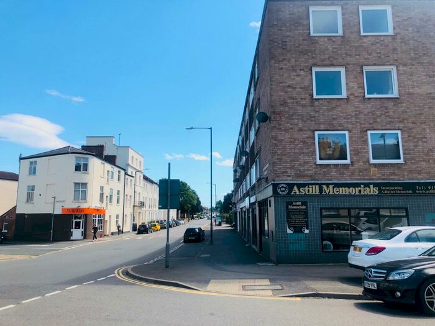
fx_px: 352
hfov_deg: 63.4
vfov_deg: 49.7
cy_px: 163
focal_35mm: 28
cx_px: 218
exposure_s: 1/1715
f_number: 1.8
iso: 20
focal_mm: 3.99
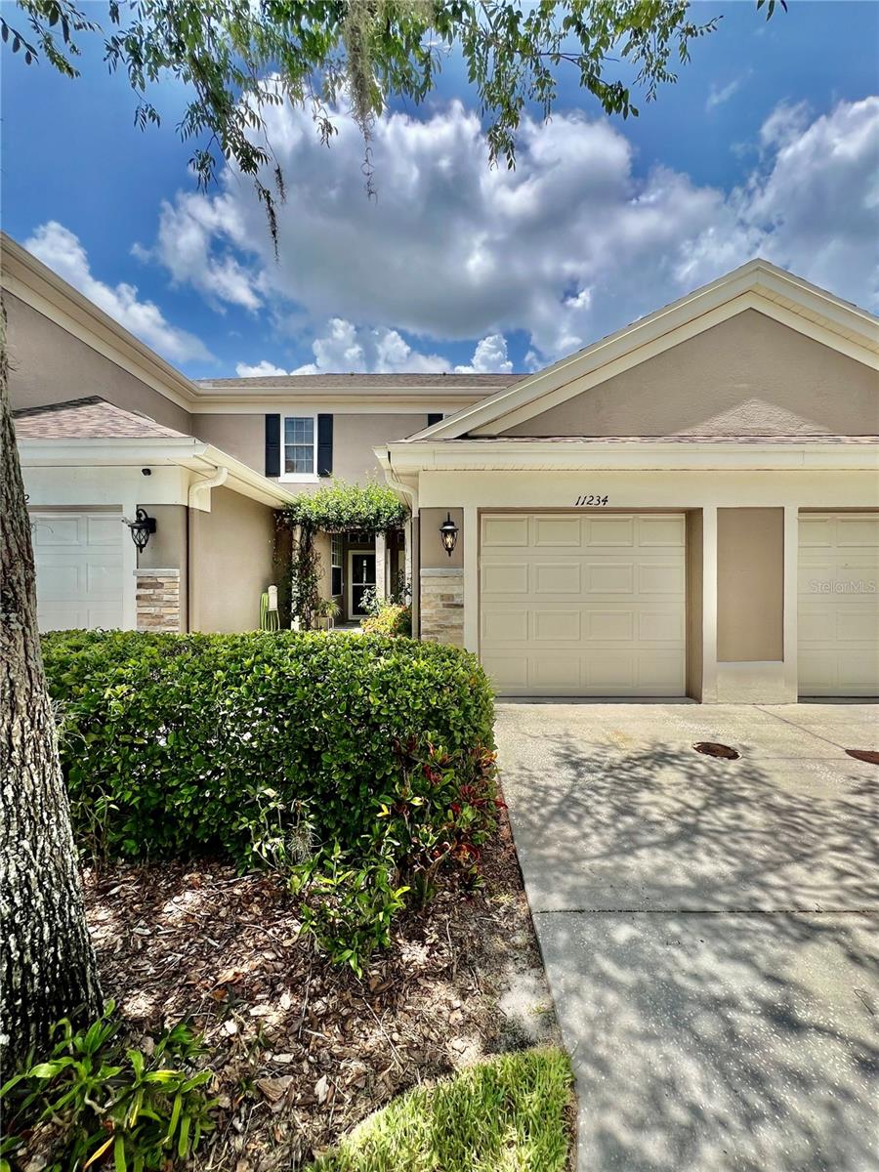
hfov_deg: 89.9
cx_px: 440
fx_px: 440
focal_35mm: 13
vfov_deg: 106.2
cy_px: 586
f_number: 1.8
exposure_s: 1/1179
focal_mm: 1.57
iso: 32
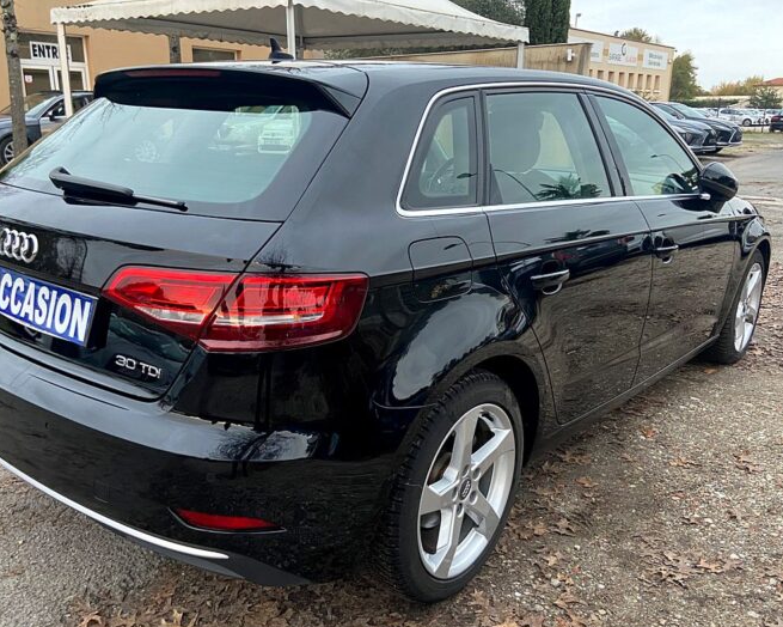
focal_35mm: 31
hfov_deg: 57.1
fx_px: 718
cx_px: 361
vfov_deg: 47.1
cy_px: 330
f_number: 1.8
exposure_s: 1/60
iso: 320
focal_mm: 4.25
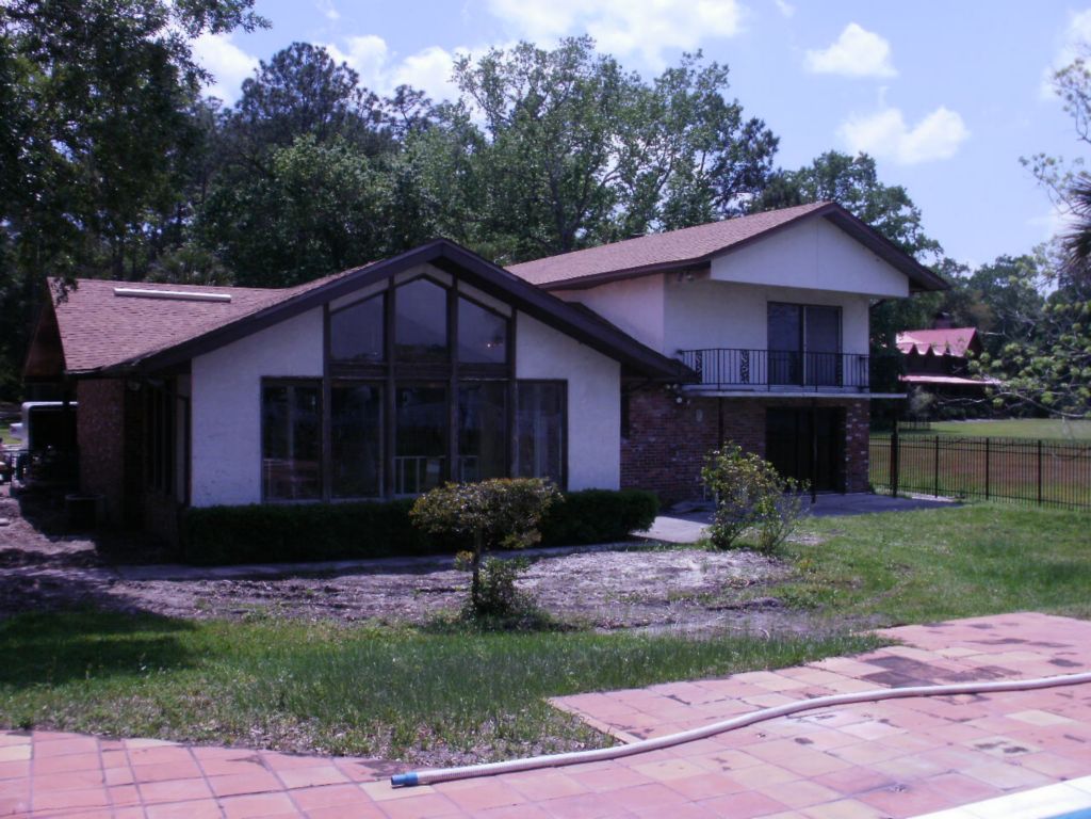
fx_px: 1135
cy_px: 410
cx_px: 546
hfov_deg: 51.4
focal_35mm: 36
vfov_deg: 39.7
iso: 100
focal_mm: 6.3
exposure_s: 1/640
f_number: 5.6
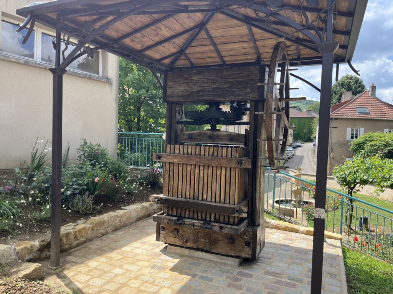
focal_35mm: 26
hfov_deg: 67.3
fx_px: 295
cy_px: 147
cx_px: 196
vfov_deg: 53.1
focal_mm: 5.1
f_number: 1.6
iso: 50
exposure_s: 1/975
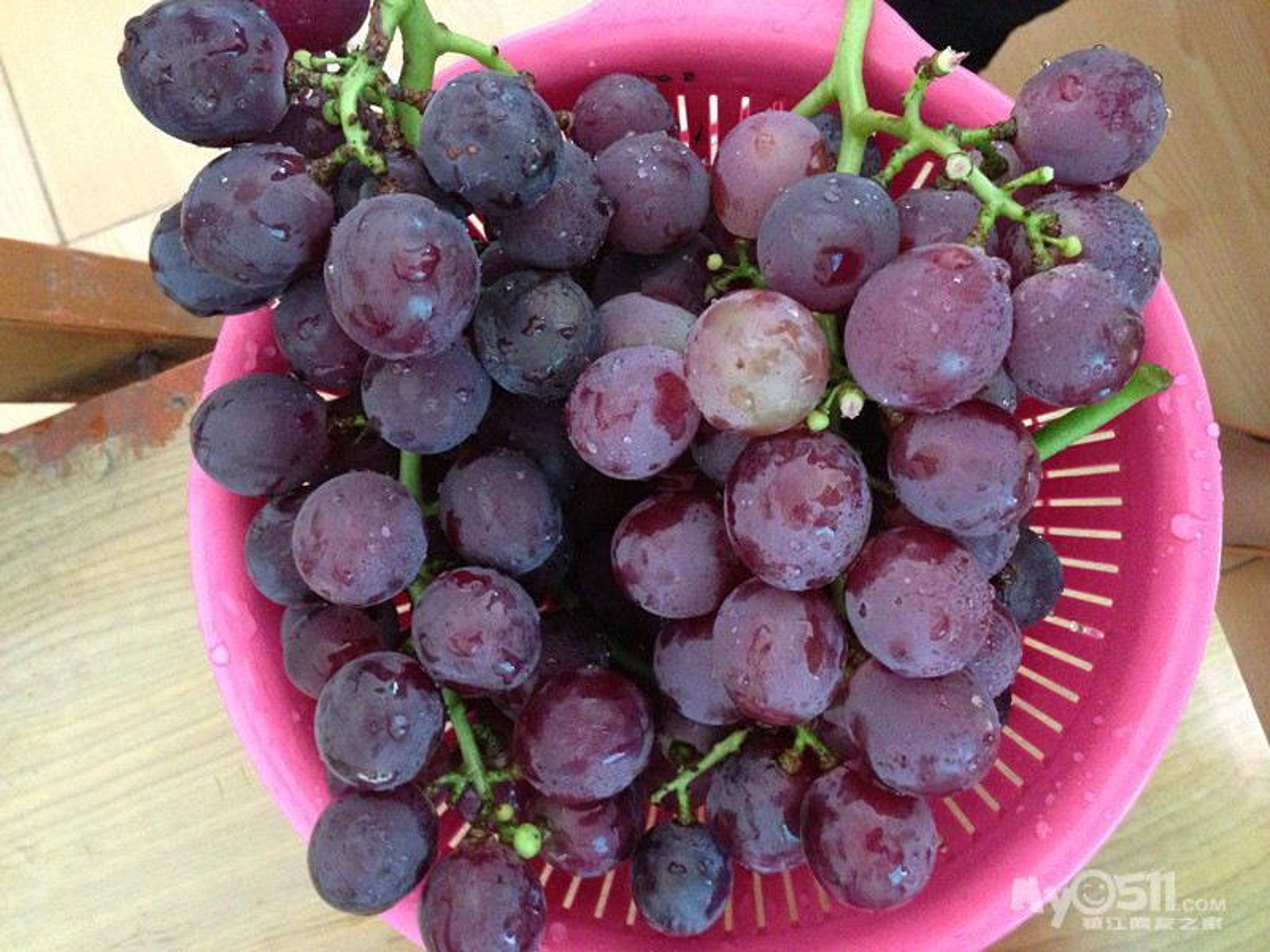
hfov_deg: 55.4
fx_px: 1211
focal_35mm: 33
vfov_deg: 42.9
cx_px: 635
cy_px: 476
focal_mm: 4.13
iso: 640
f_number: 2.4
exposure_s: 1/15
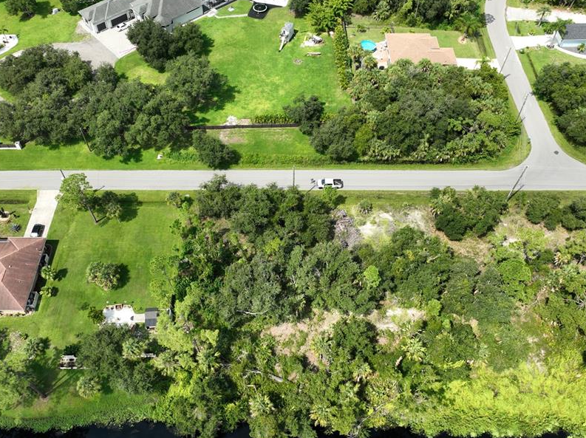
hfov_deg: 58.3
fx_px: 524
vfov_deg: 45.3
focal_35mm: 31
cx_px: 273
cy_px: 203
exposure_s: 1/1250
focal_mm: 12.29
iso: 100
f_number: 2.8
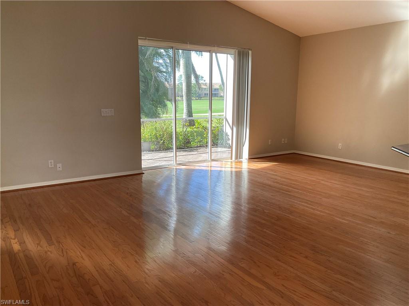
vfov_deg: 48.2
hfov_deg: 61.7
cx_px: 204
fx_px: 343
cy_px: 153
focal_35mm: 29
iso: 64
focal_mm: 3
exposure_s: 1/120
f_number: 1.8
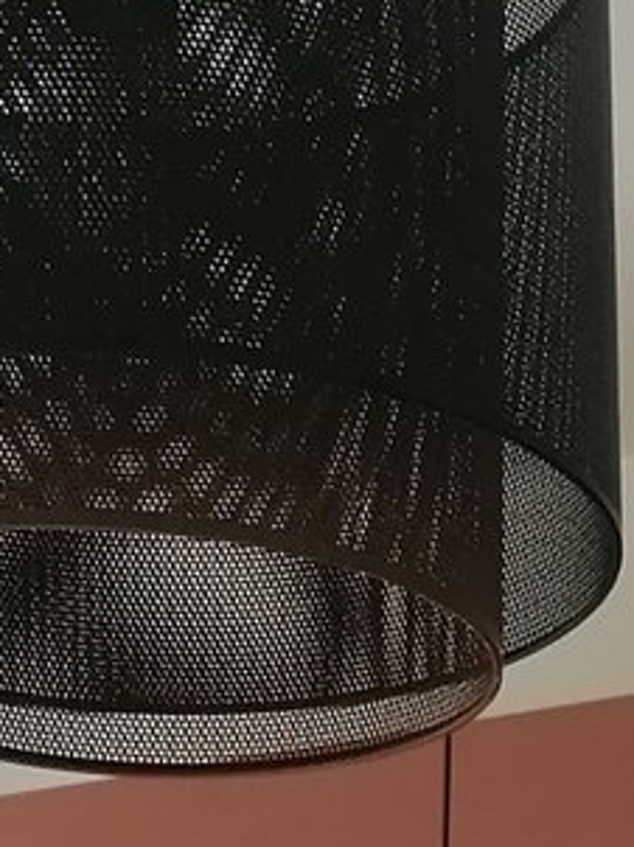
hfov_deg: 7.7
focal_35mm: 191
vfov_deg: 8.7
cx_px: 699
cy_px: 2481
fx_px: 4671
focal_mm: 4.75
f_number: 1.8
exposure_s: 1/50
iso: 50
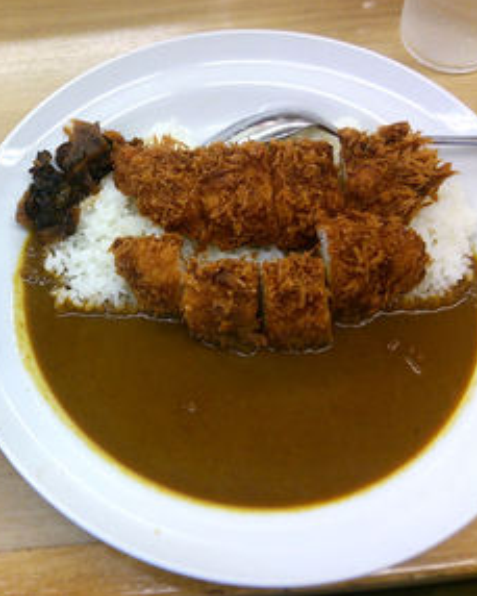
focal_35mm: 41
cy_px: 288
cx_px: 87
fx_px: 723
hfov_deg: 35.2
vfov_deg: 44.8
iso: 64
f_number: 1.94
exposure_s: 1/59
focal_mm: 4.06
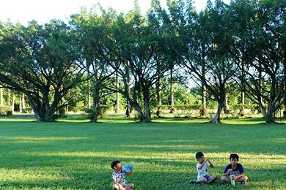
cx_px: 221
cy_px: 131
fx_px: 318
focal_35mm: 40
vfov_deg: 33.0
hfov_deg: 46.4
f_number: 2.8
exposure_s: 1/160
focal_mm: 8.8
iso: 125
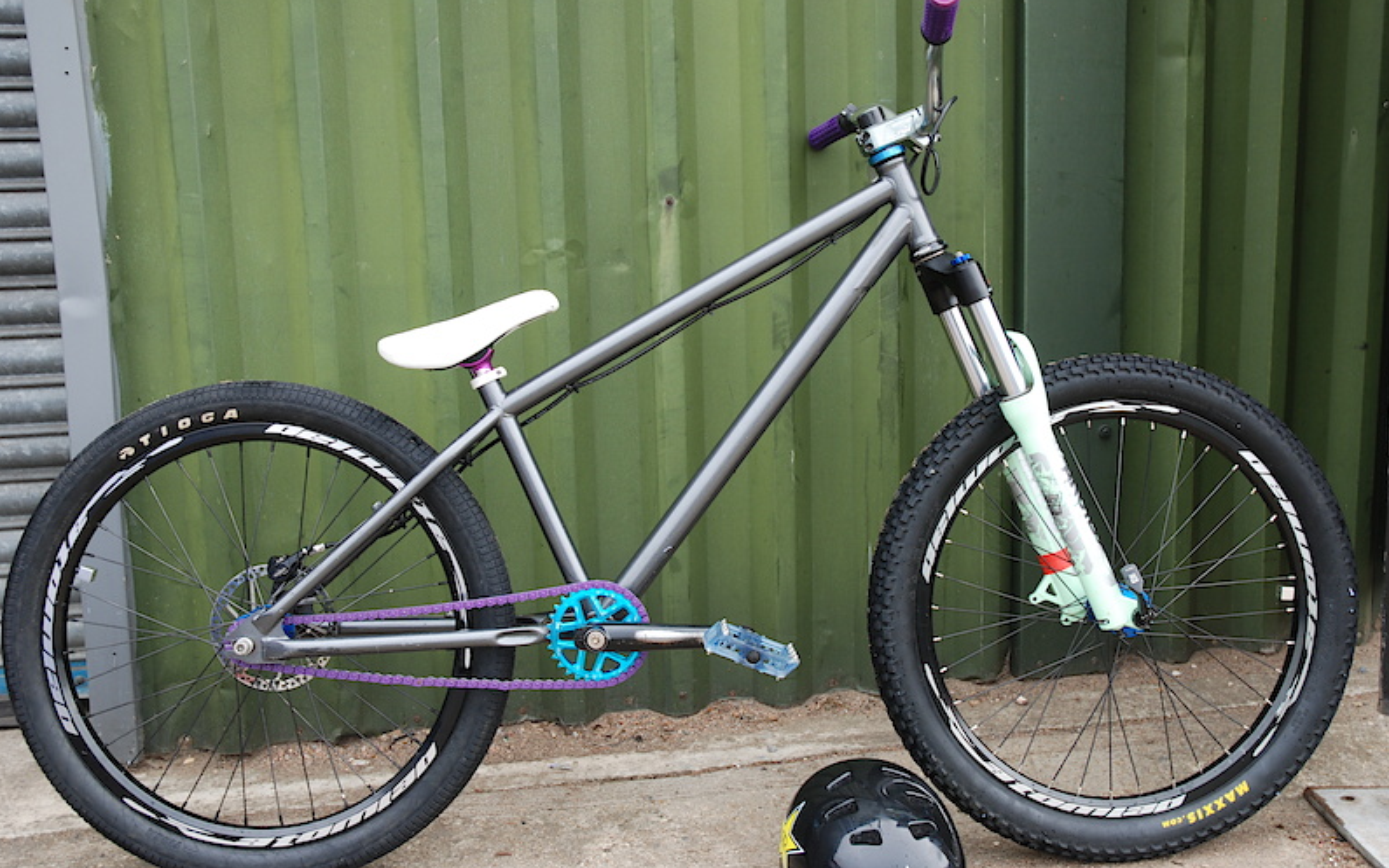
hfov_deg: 50.9
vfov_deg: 33.2
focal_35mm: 39
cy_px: 416
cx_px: 694
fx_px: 1458
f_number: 4.8
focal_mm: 25
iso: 200
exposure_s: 1/90
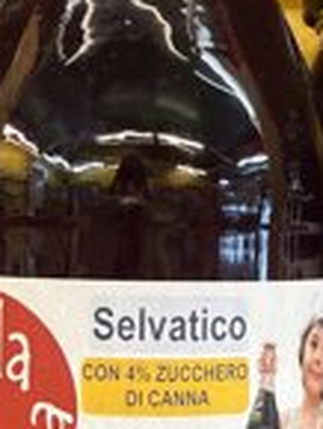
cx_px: 113
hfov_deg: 22.2
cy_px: 287
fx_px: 820
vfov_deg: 29.2
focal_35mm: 66
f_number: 2.2
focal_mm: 2.22
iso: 250
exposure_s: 1/50
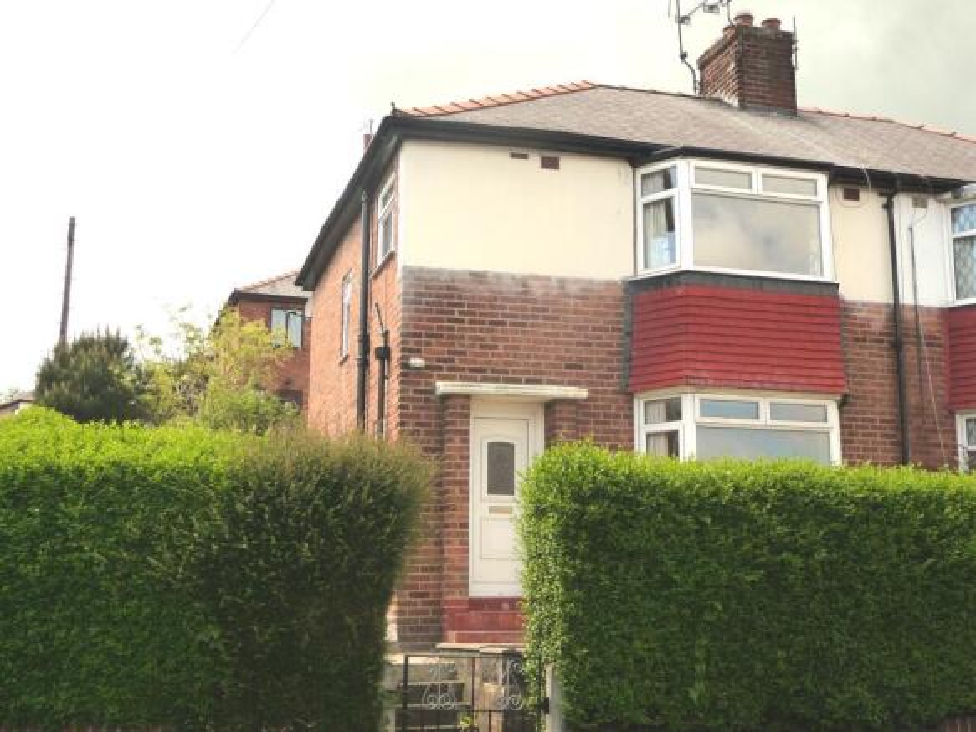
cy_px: 366
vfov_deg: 32.2
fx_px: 1269
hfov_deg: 42.1
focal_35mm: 45
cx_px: 488
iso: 160
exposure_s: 1/800
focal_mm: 7.6
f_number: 4.1
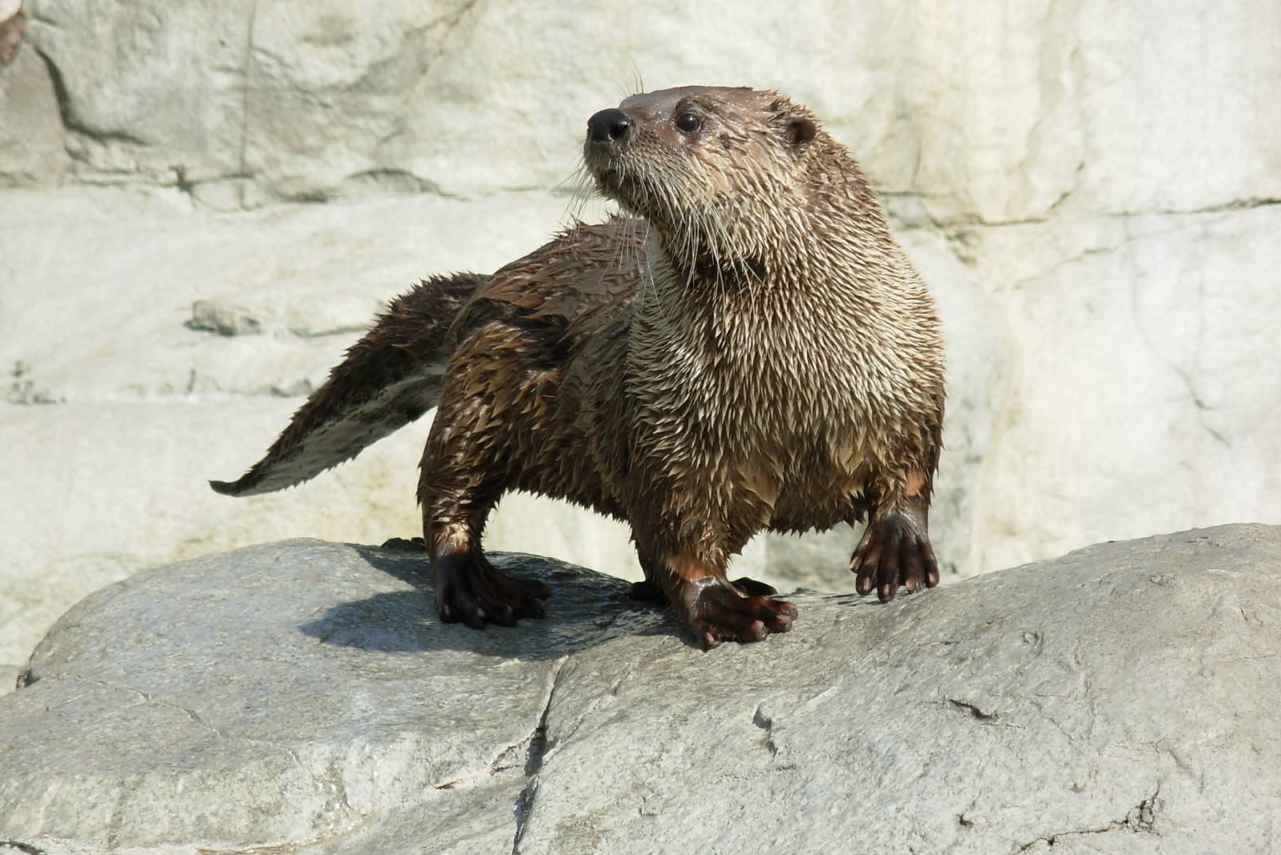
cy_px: 402
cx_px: 640
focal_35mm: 198
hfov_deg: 10.4
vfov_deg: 6.9
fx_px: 7046
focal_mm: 31.4
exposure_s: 1/470
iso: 50
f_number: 5
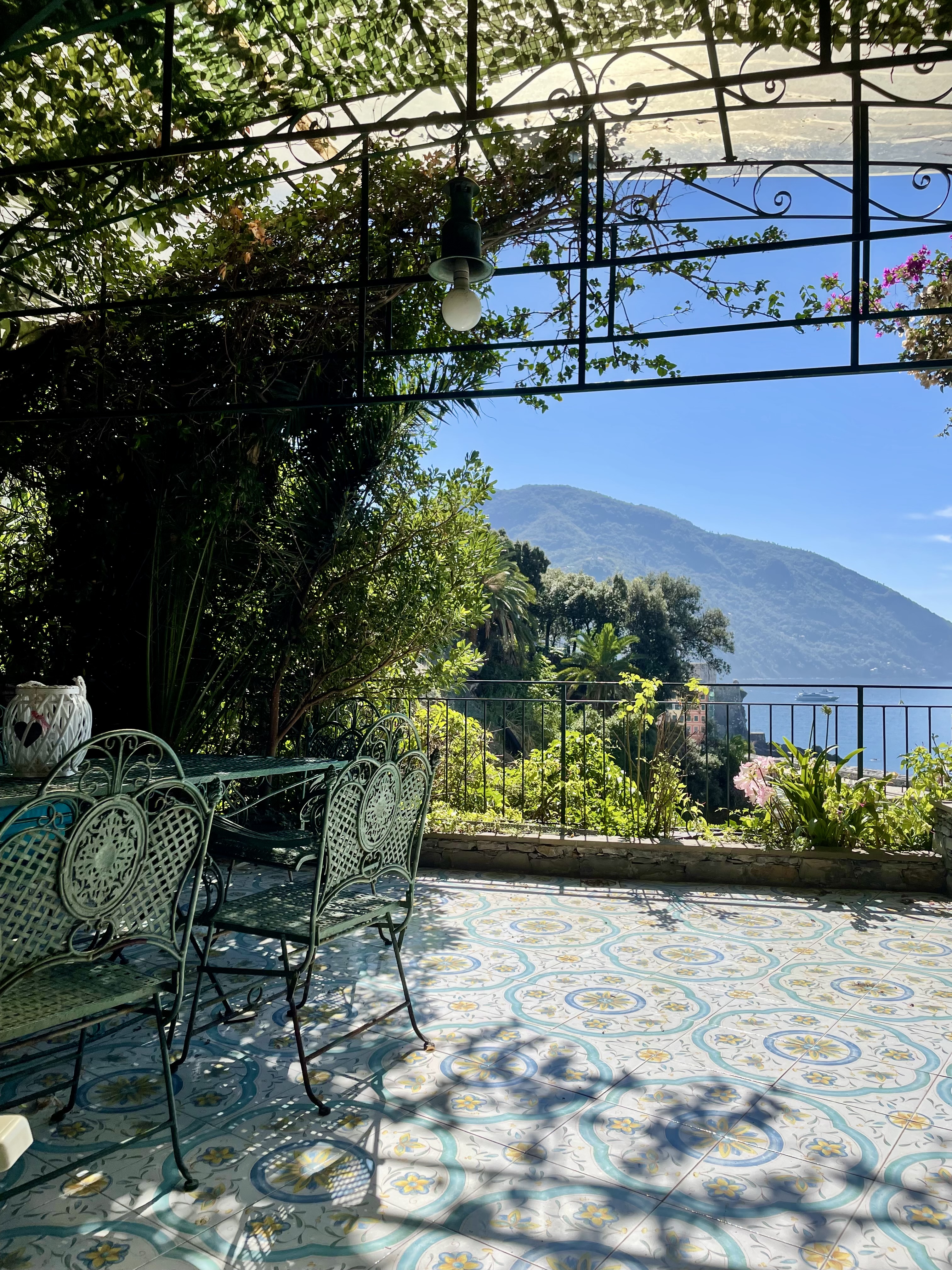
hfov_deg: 53.1
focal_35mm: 26
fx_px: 953
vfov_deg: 67.3
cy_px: 635
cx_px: 476
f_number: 1.6
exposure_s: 1/4000
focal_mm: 4.2
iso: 32
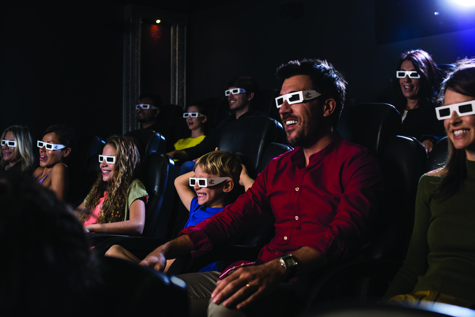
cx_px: 238
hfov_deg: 39.6
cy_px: 158
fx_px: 660
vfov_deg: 27.0
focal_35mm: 50
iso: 200
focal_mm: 50
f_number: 4
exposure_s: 1/250
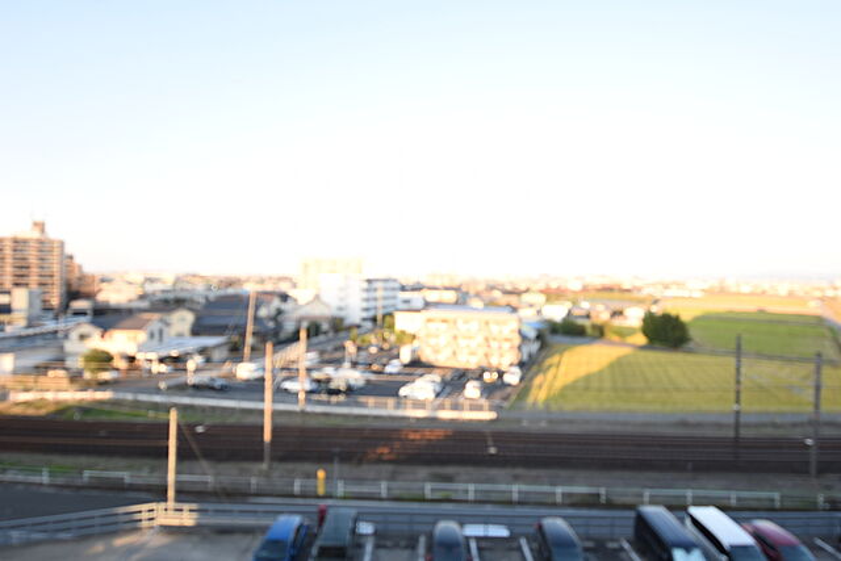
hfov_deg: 90.0
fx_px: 421
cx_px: 420
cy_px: 280
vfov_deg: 67.4
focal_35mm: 18
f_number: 3.8
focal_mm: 12
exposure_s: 1/320
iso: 400
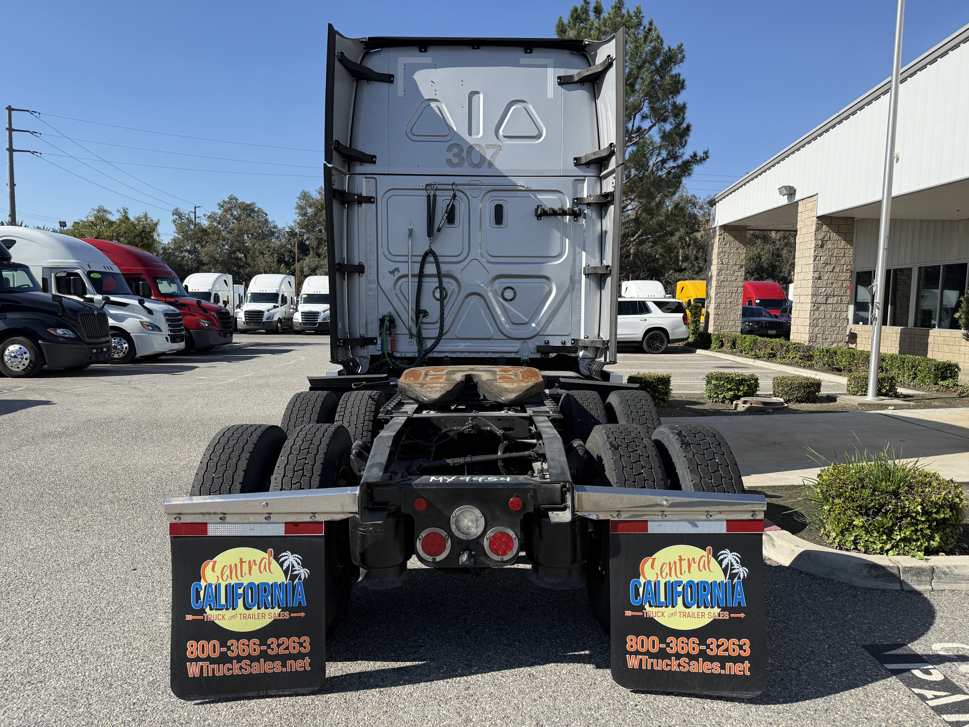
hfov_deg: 71.6
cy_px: 364
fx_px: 672
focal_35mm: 24
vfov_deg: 56.8
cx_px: 484
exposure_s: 1/4405
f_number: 1.78
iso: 100
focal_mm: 6.76
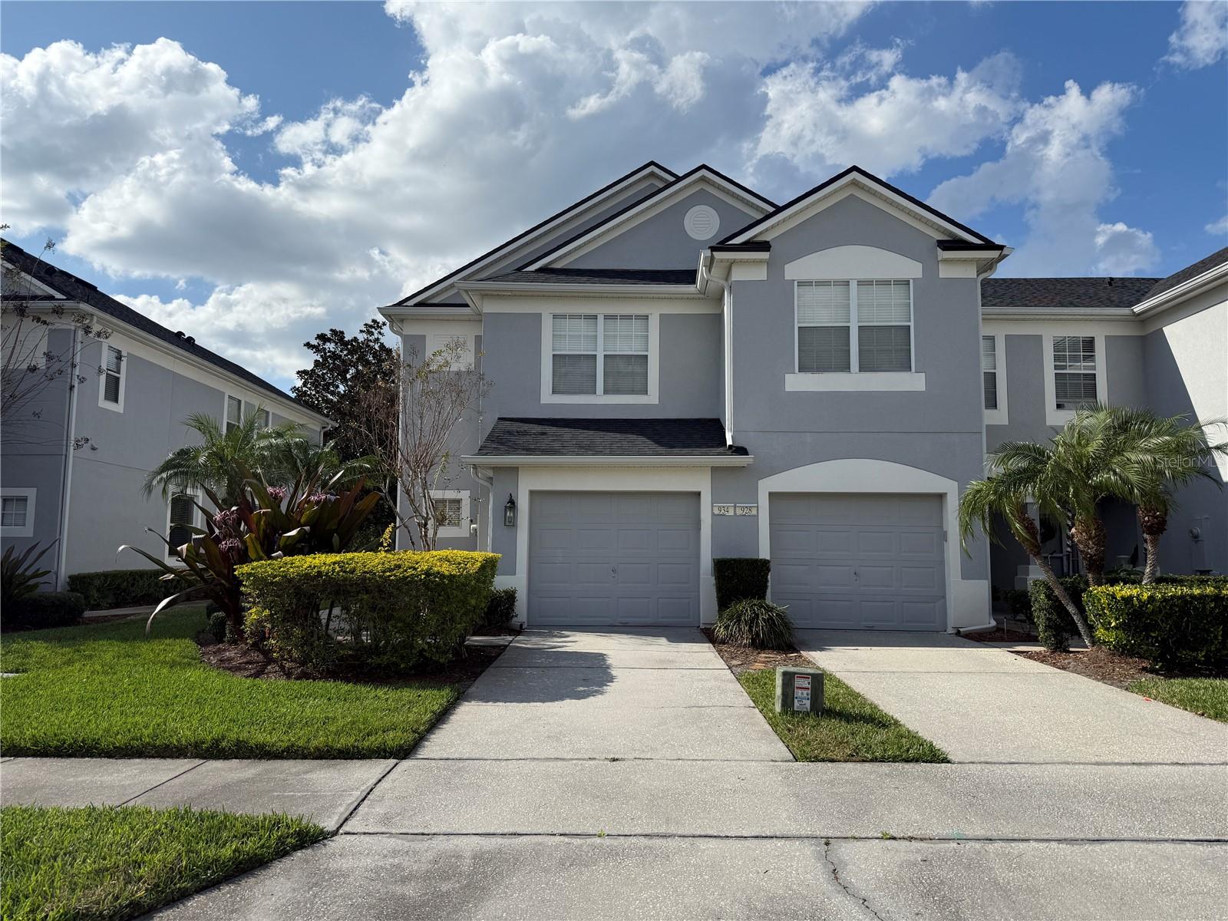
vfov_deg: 56.8
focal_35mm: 24
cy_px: 460
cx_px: 614
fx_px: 851
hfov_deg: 71.6
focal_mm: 6.76
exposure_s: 1/6711
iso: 80
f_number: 1.78
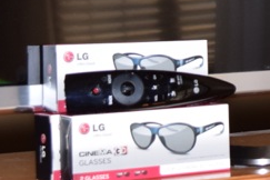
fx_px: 1343
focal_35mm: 179
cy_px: -137
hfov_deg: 11.2
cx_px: 338
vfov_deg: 7.5
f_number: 5.6
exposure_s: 1/200
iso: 400
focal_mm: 29
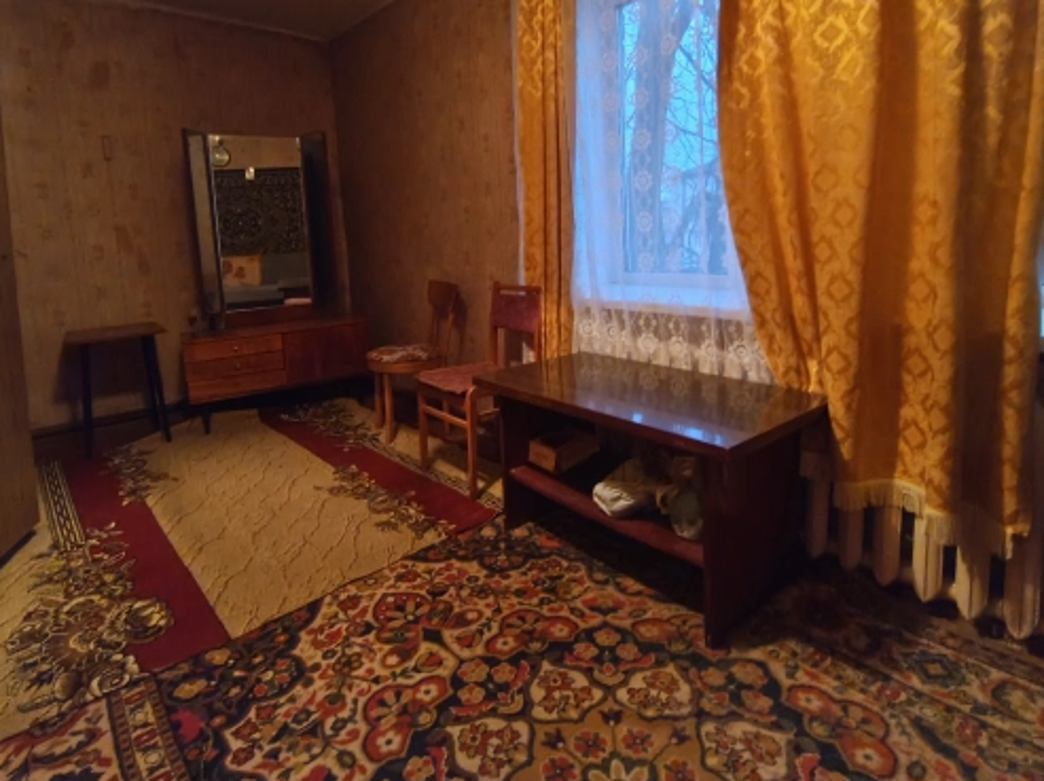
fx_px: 573
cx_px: 534
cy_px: 292
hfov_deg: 84.7
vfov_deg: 67.5
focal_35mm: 19
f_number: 2.2
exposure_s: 1/10
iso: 771
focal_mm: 1.65
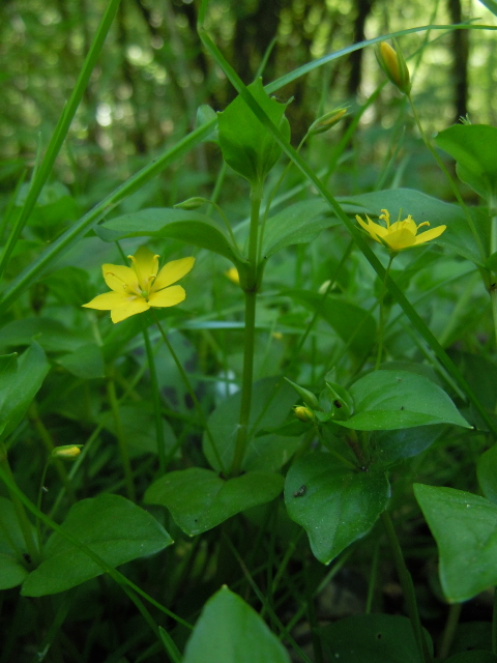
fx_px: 574
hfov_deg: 46.8
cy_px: 332
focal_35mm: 30
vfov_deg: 60.0
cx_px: 248
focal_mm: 5.4
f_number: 3.5
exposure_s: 1/60
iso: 250
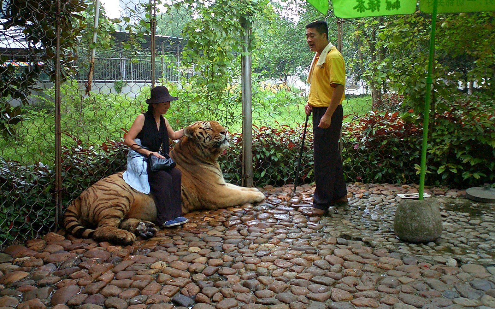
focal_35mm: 40
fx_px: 540
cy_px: 124
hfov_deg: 49.3
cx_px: 251
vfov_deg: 31.9
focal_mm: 5.6
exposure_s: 1/80
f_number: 3.5
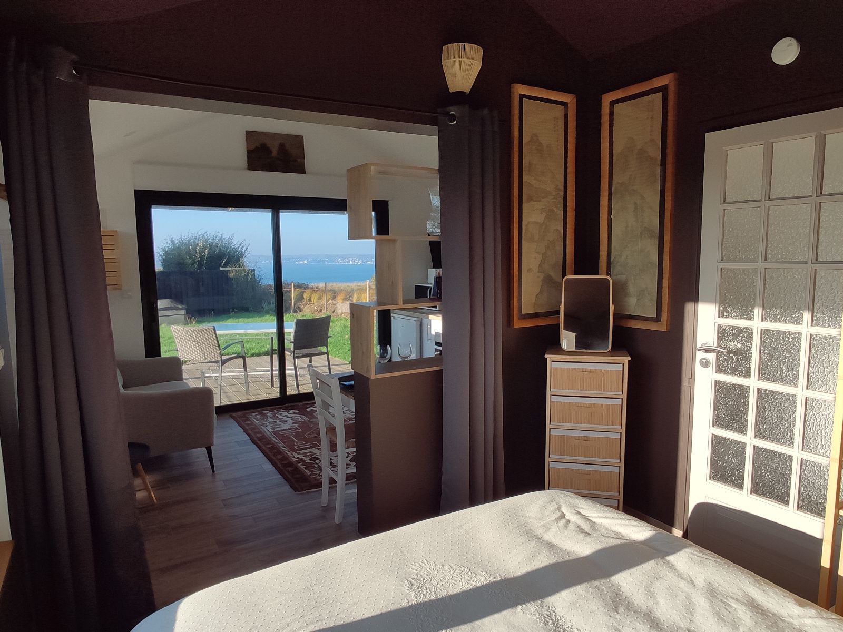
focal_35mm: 15
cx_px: 422
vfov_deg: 81.7
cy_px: 316
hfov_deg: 98.2
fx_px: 365
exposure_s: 1/531
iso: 100
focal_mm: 2.04
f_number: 2.4
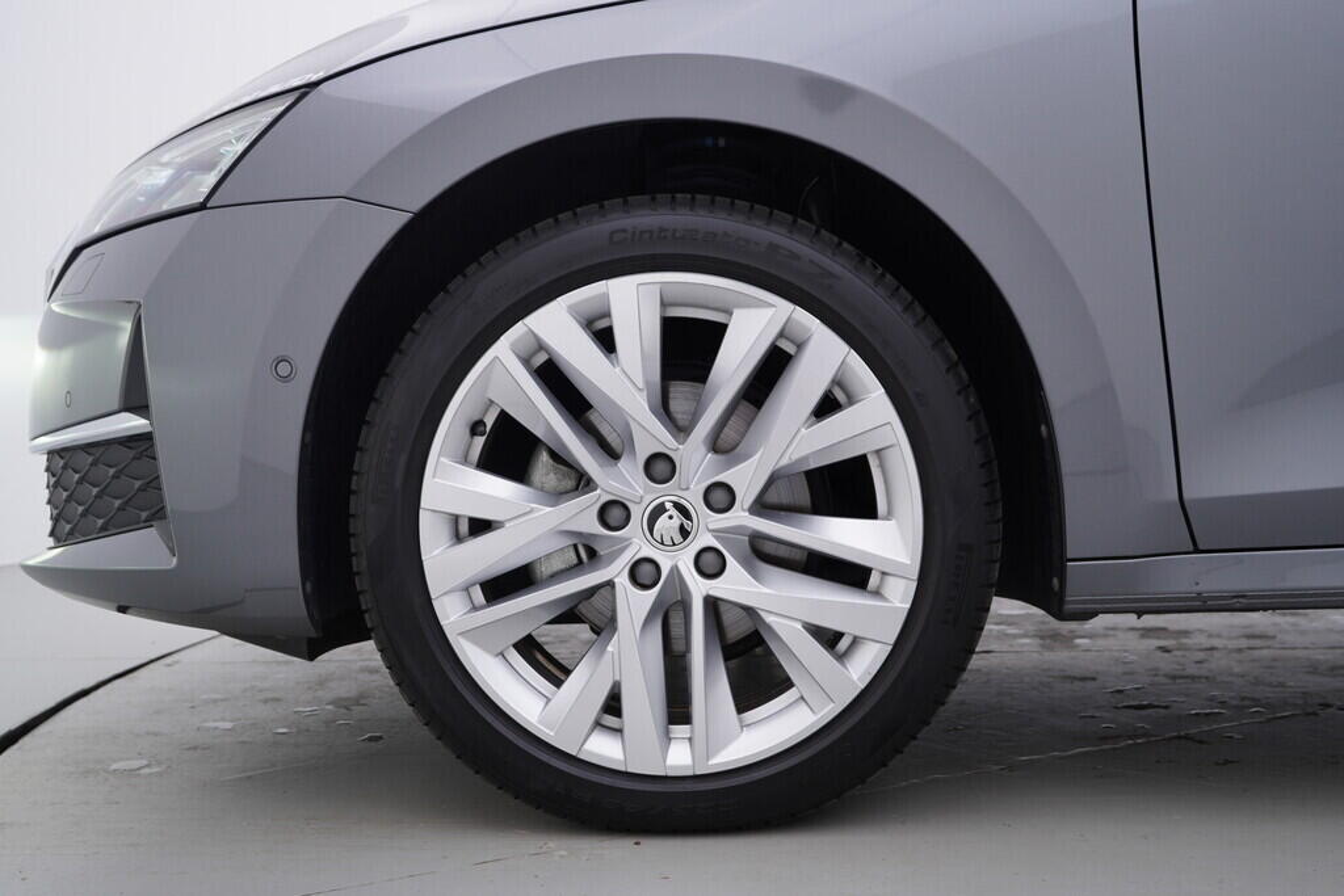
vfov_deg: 36.9
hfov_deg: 53.1
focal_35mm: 36
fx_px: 1344
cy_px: 448
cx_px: 672
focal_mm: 24
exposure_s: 1/80
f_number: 4
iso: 125
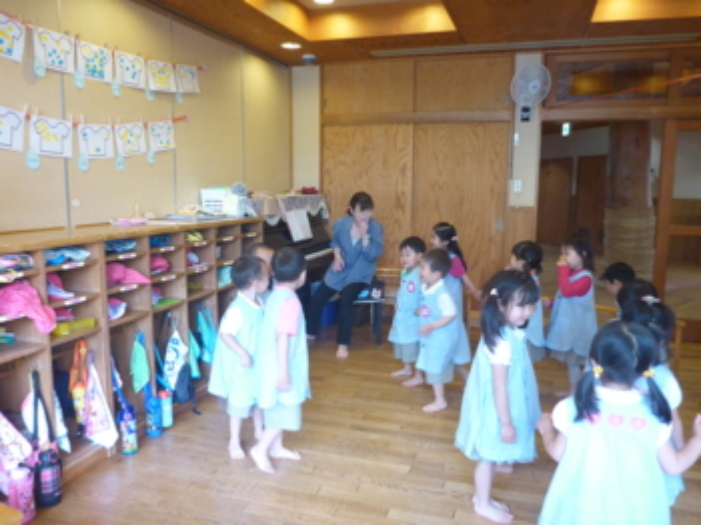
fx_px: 567
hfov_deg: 63.5
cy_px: 262
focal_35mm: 28
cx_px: 350
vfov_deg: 49.7
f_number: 3.3
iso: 400
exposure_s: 1/50
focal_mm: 4.9
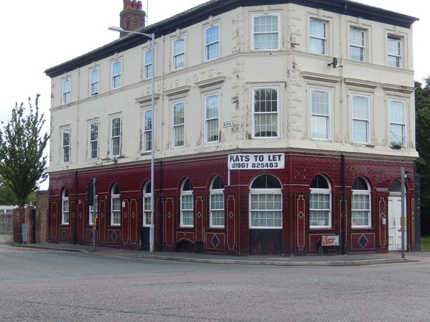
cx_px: 204
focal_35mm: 62
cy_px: 165
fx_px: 770
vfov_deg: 23.6
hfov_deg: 31.2
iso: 125
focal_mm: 10.4
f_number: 4.6
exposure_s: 1/400
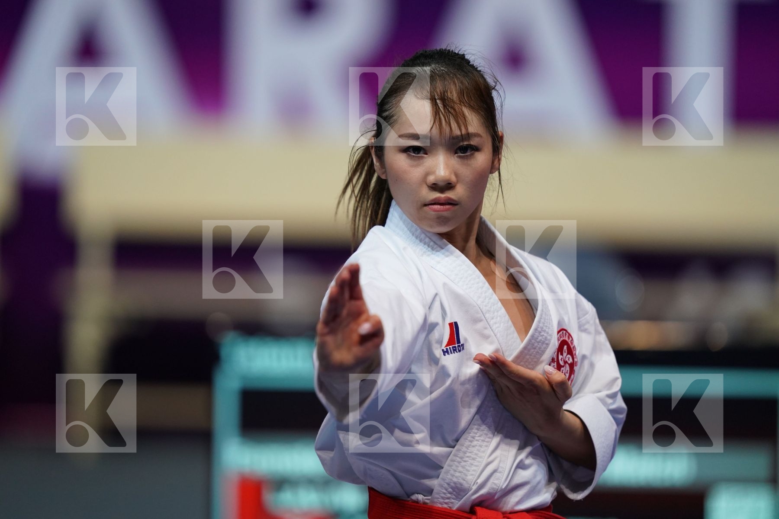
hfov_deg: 5.2
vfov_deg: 3.4
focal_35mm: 400
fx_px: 8655
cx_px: 390
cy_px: 260
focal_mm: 400
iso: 2000
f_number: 2.8
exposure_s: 1/500
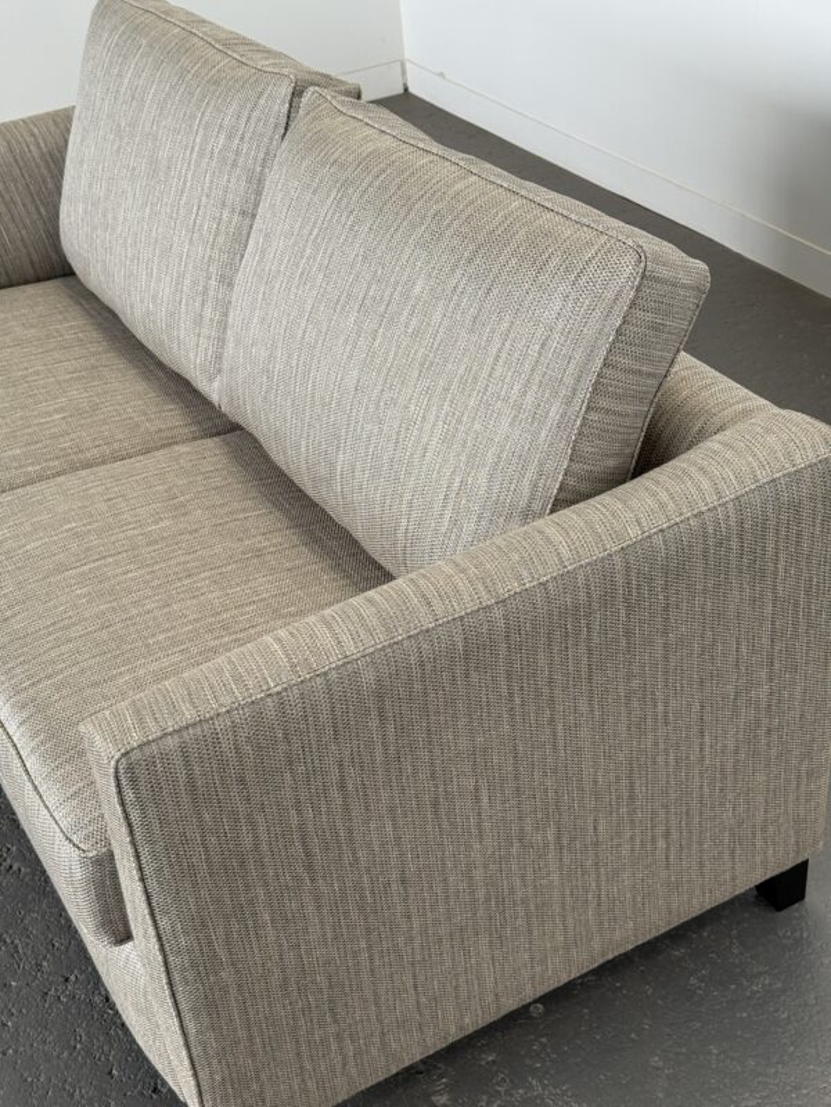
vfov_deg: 39.7
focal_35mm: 48
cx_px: 416
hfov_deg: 30.3
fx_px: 1536
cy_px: 554
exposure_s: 1/128
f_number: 1.78
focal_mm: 6.76
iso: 50
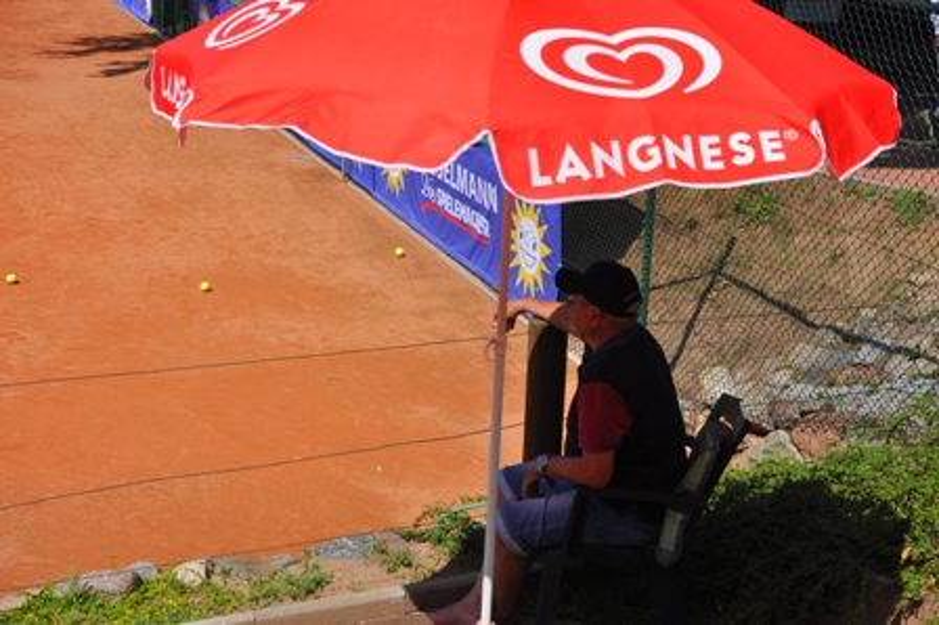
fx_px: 1486
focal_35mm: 57
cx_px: 470
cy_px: 312
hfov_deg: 35.1
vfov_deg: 23.7
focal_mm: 38
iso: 400
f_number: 8
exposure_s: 1/2000
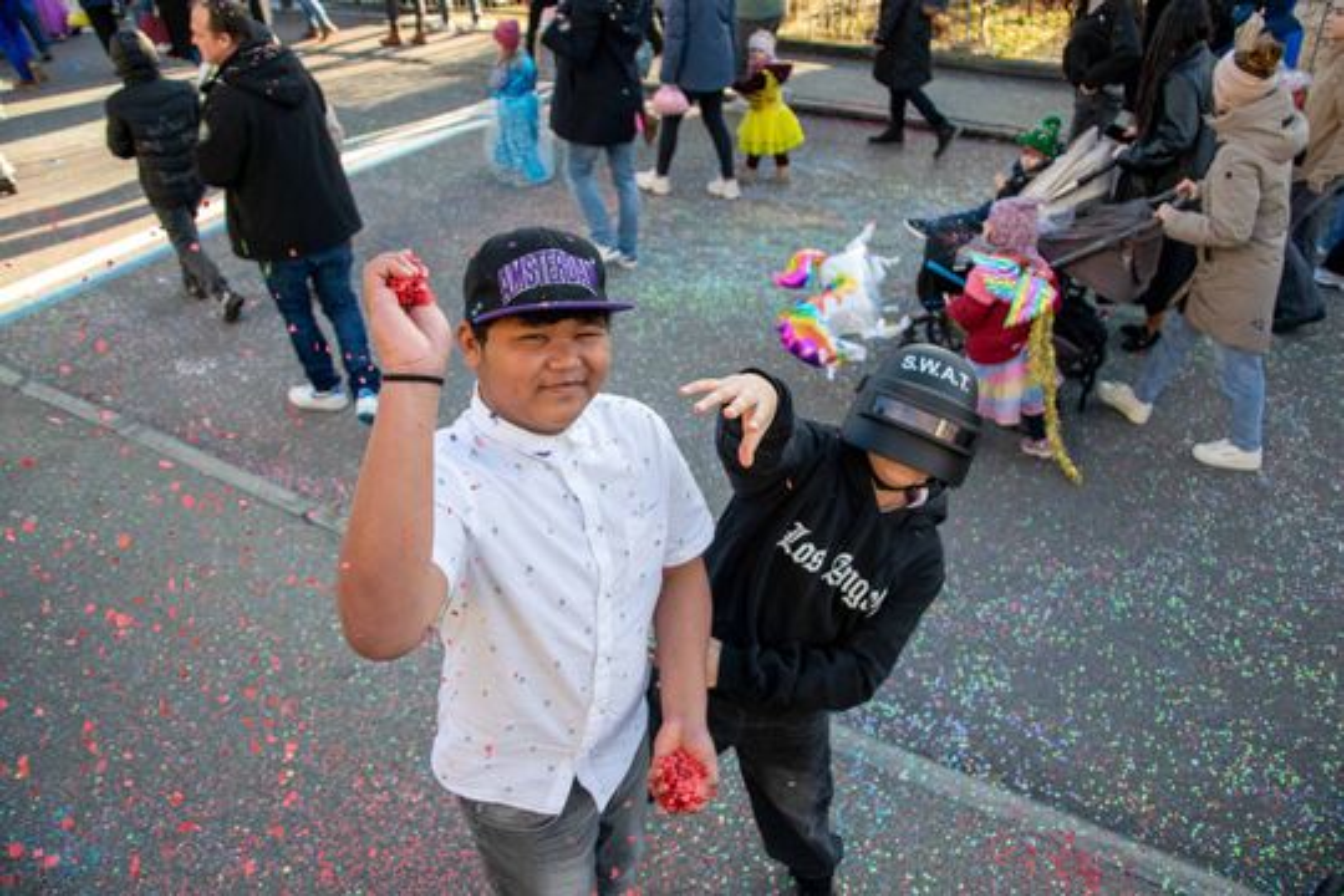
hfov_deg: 67.4
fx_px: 1008
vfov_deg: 47.9
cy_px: 448
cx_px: 672
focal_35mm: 27
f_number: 4
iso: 800
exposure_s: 1/1000
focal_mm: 18
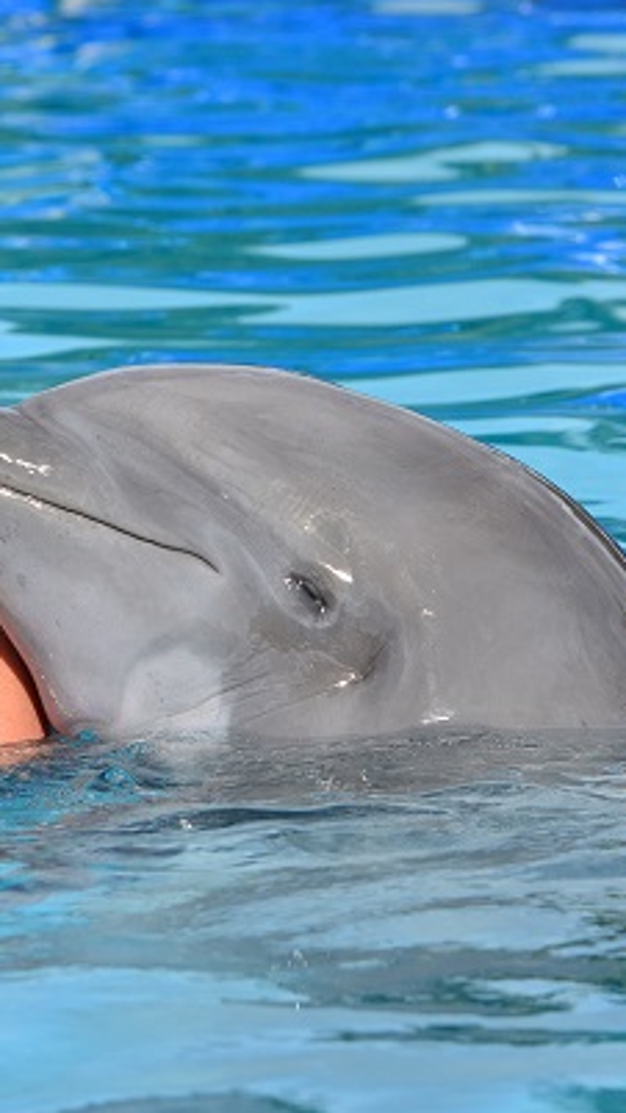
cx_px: 172
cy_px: 497
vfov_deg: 6.8
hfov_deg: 3.8
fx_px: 9358
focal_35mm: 317
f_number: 7.1
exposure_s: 1/1000
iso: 320
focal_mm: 116
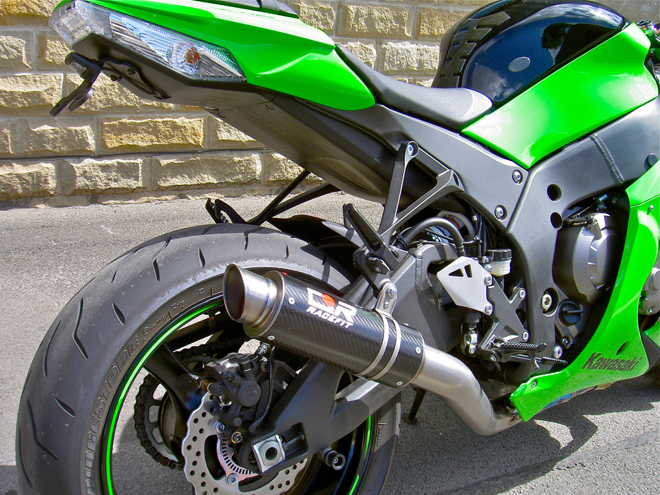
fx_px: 744
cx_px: 330
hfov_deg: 47.9
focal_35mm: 39
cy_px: 248
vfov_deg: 36.8
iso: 100
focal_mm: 8
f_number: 4.7
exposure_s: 1/222
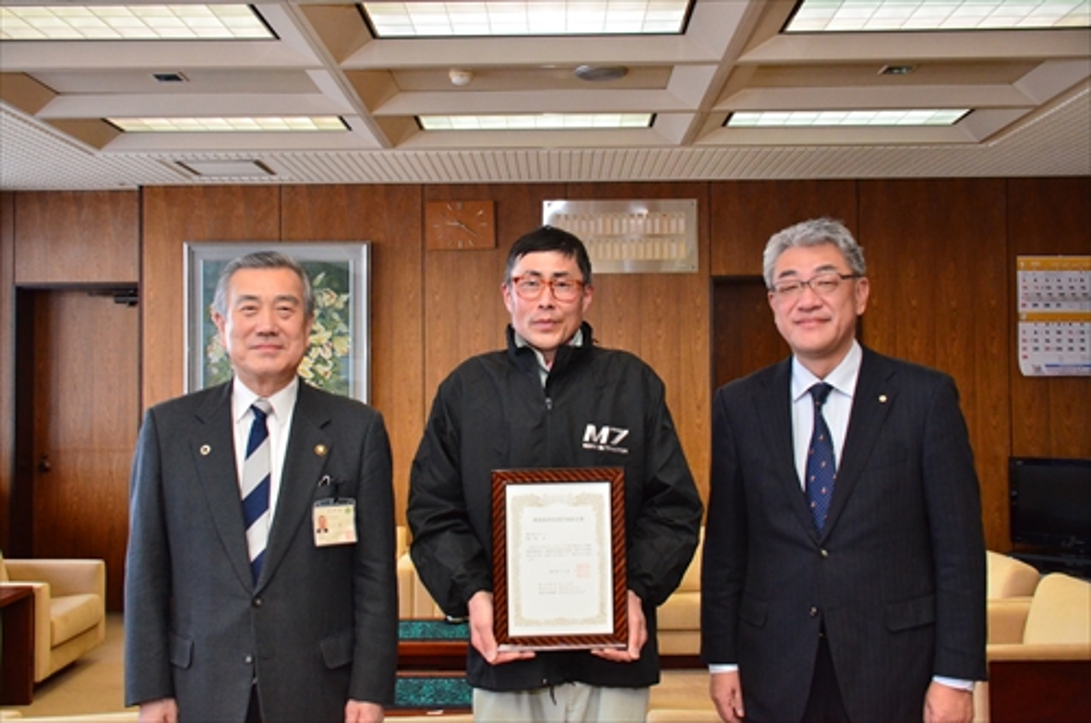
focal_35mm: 38
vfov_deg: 35.3
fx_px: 1134
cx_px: 546
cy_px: 362
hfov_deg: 51.4
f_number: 6.3
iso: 3200
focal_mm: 25
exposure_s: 1/250
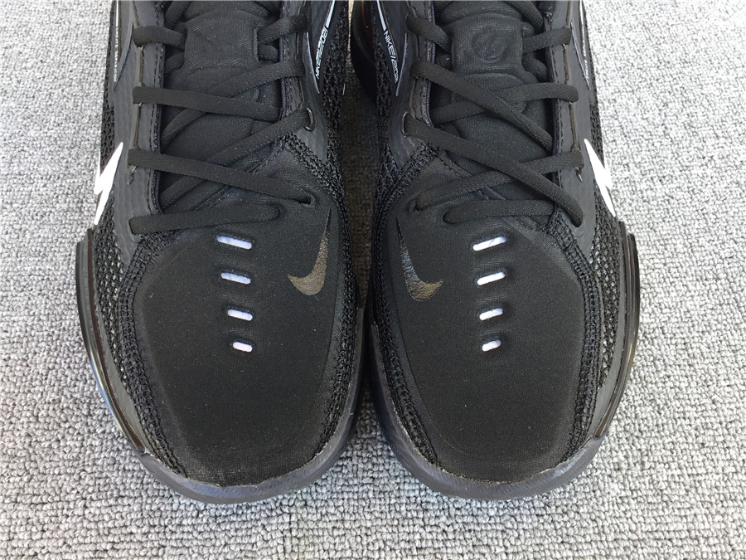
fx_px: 668
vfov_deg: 45.4
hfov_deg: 58.4
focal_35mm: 31
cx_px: 373
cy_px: 280
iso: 32
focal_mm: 3.3
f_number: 2.4
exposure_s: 1/50
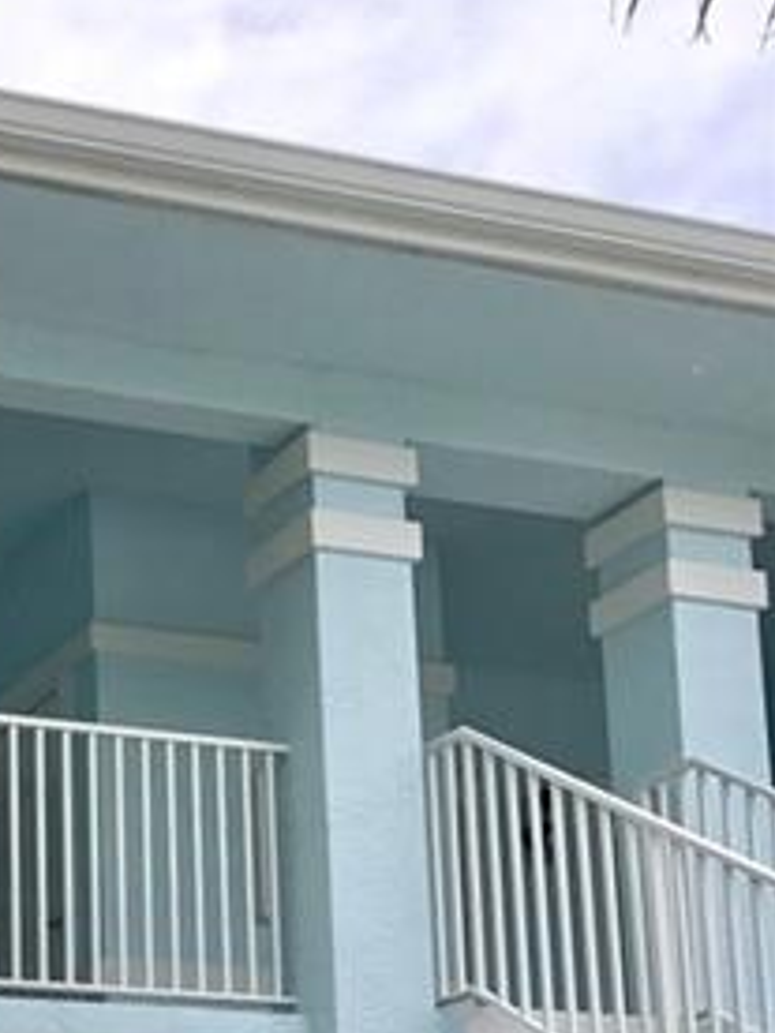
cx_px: -296
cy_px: 1216
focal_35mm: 78
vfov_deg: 23.1
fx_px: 2328
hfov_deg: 17.5
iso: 20
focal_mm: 3.99
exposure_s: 1/1041
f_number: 1.8
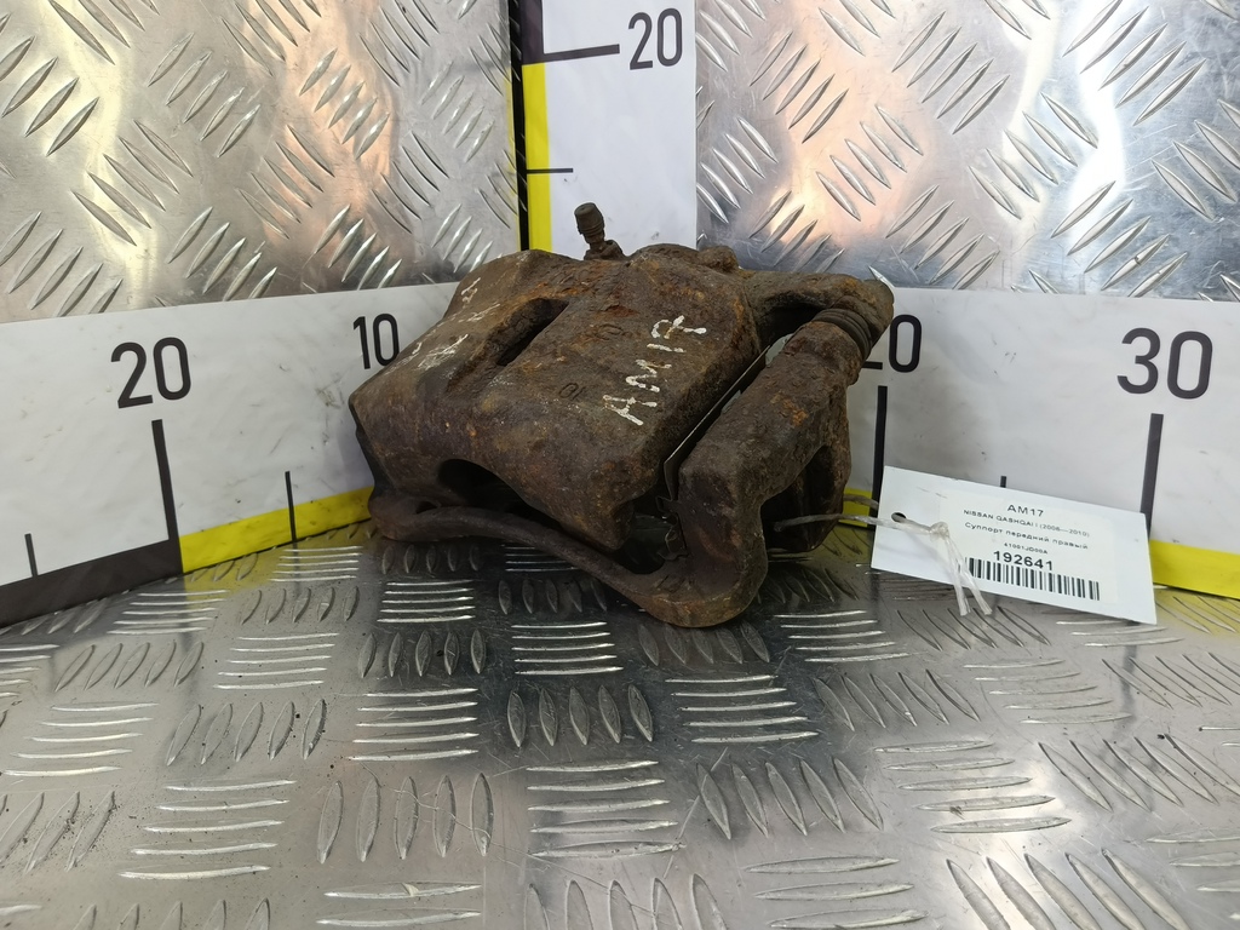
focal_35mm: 23
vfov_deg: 58.9
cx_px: 620
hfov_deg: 73.9
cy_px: 465
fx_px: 824
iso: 127
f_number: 1.6
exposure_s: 1/50
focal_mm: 4.11
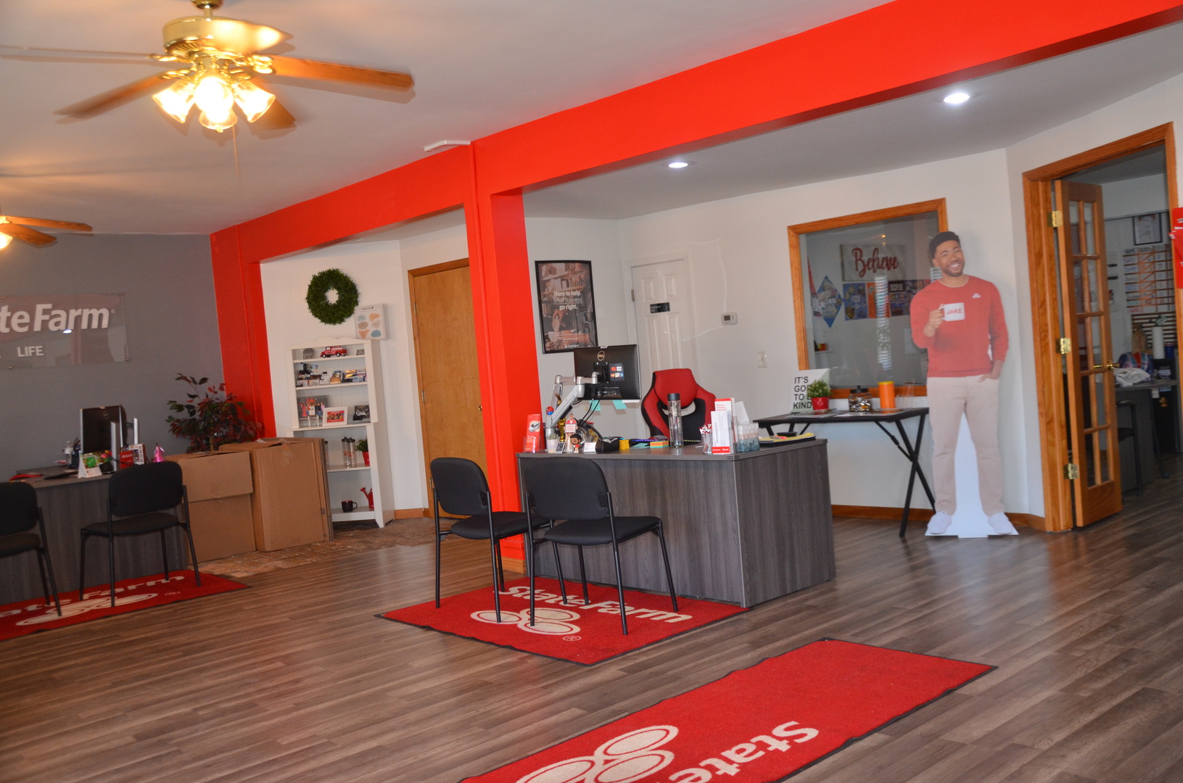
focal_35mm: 33
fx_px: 1082
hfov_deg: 57.3
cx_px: 592
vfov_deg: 39.8
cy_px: 392
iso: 800
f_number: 3.8
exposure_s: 1/60
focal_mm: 22
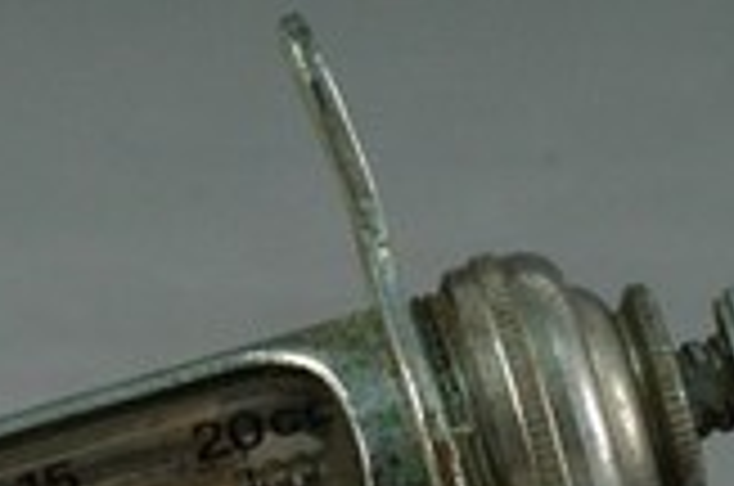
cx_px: 23
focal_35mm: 353
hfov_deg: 5.8
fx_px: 7183
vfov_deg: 3.9
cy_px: 520
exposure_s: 1/40
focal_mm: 60
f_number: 7.1
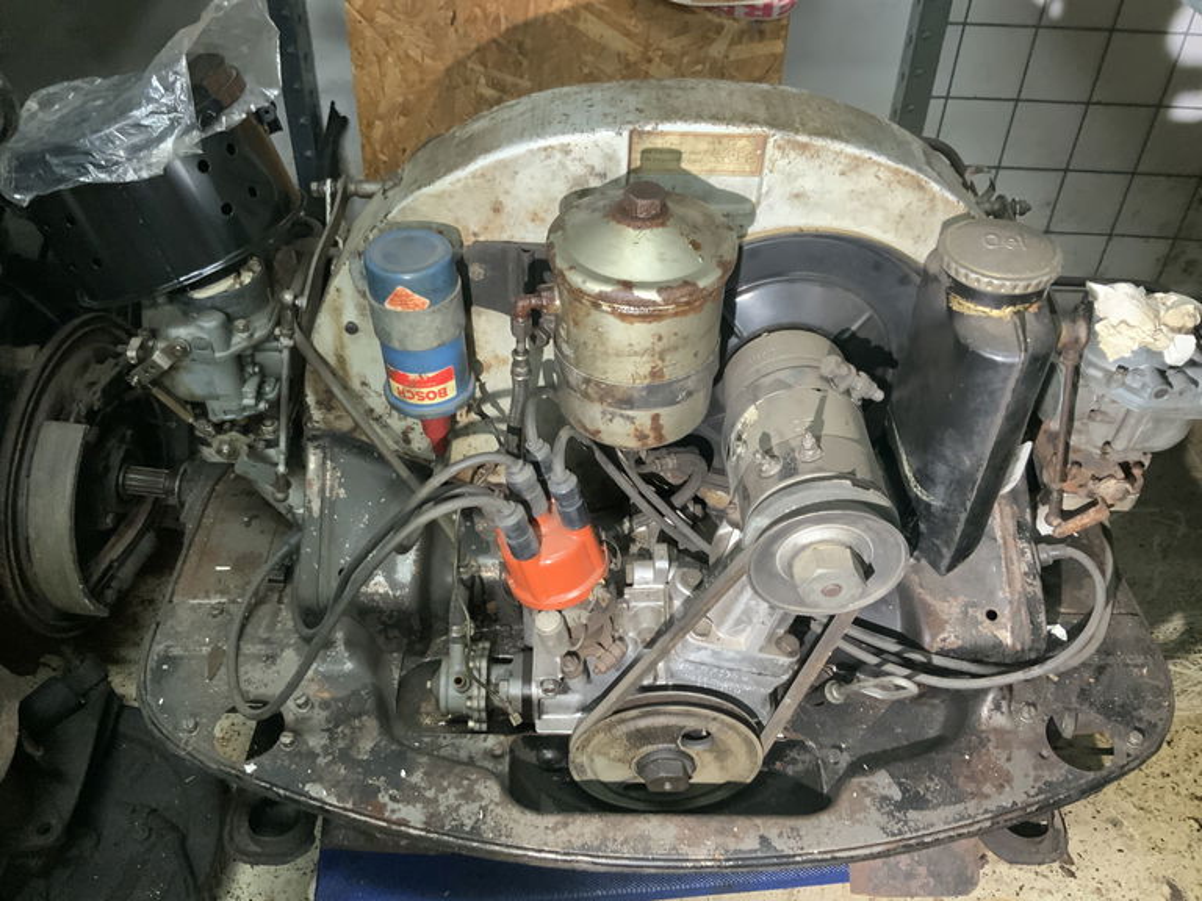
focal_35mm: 29
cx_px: 601
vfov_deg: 48.2
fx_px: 1007
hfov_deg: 61.7
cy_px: 450
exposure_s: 1/50
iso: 250
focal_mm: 3
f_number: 1.8
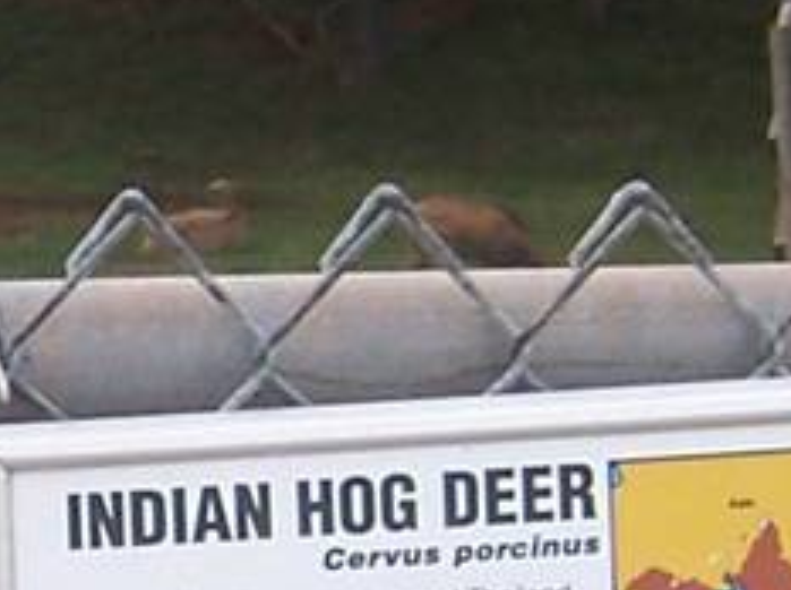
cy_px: 383
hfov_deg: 8.5
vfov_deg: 6.5
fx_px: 5179
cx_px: -394
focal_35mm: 227
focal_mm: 5.5
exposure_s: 1/180
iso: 80
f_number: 3.4
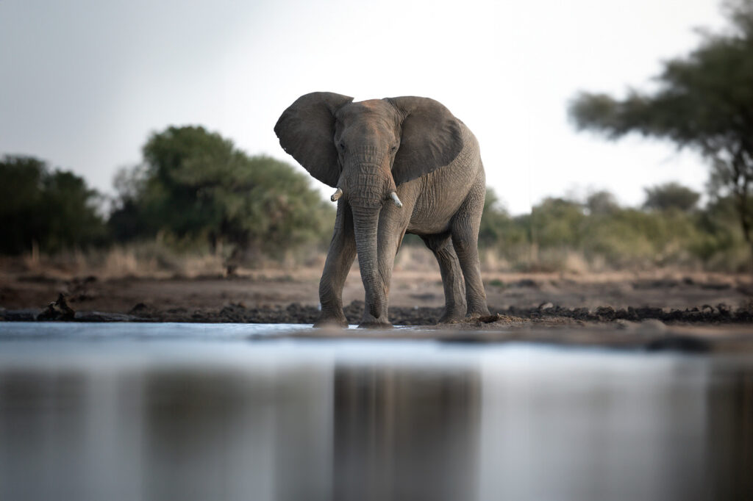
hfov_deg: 5.2
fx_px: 8363
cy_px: 250
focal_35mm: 400
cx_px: 376
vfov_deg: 3.4
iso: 320
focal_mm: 400
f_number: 2.8
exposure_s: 1/1250
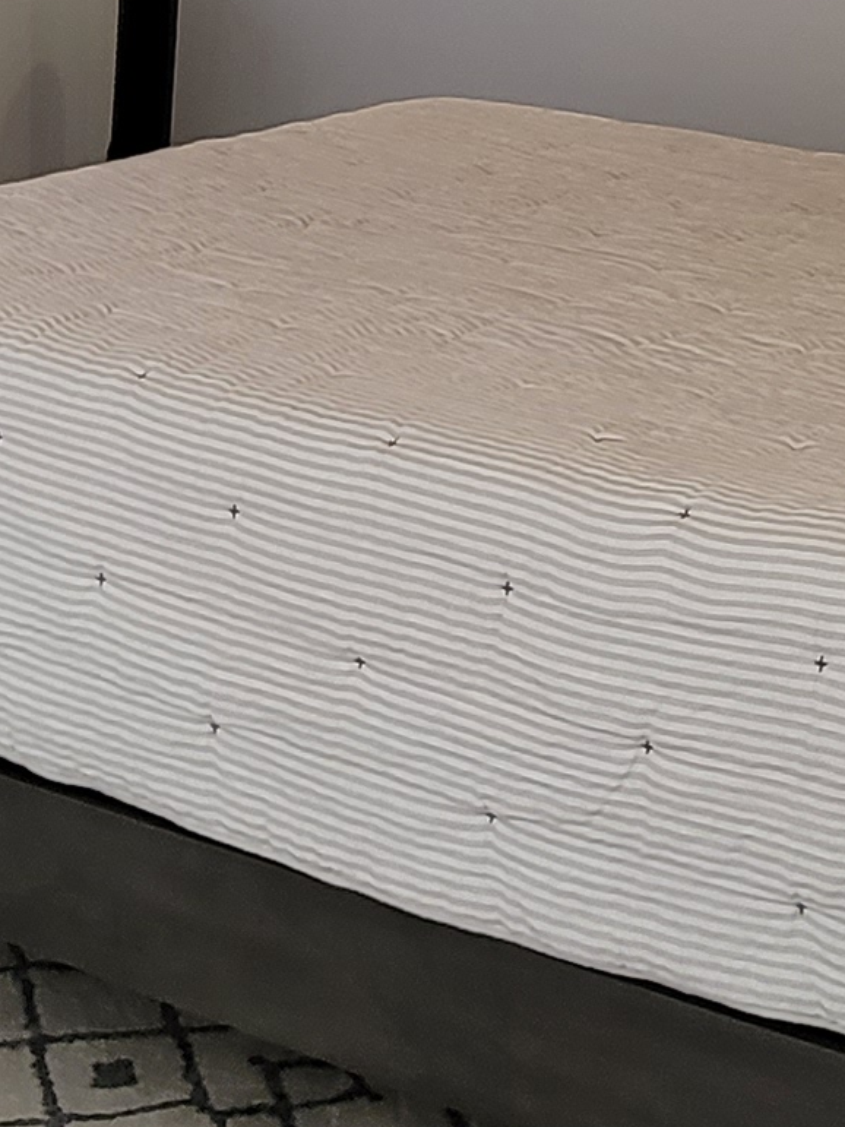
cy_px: 72
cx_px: 545
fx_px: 2214
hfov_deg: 21.5
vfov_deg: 27.3
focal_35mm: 68
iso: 125
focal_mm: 2.2
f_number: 2.2
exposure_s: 1/59
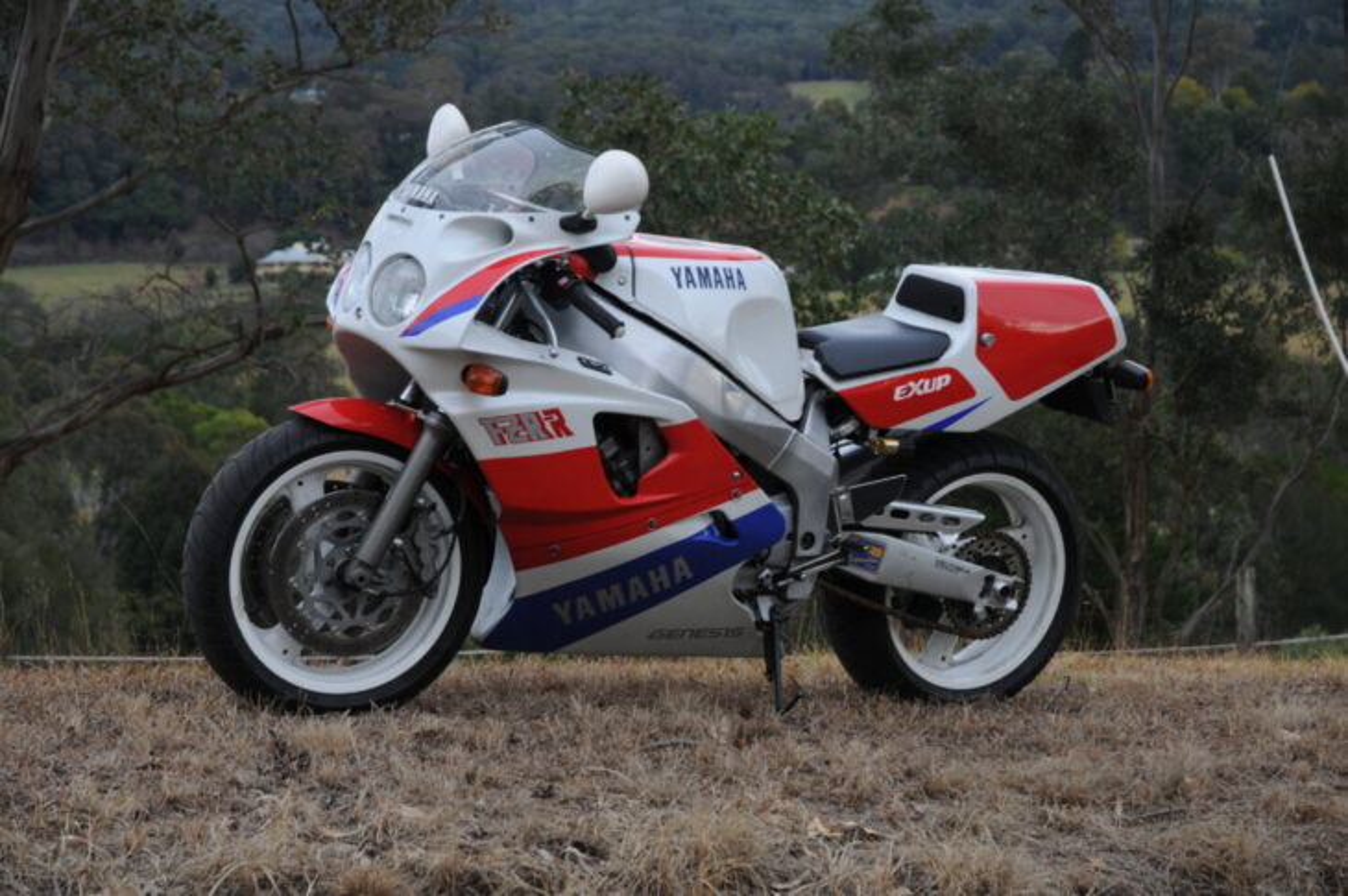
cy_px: 448
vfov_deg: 13.0
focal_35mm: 105
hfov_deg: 19.5
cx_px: 674
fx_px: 3927
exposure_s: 1/160
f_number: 6.3
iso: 200
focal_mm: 70
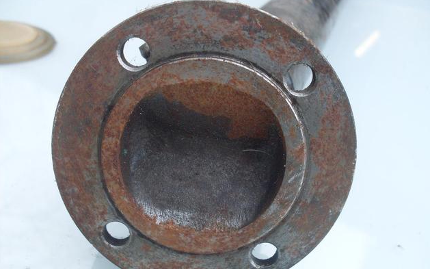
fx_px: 480
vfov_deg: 31.2
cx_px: 217
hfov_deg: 48.2
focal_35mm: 41
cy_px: 149
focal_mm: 6.3
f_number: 2.8
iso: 100
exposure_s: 1/90
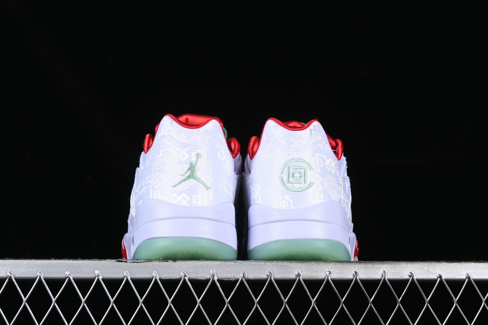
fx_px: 1017
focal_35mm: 75
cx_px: 244
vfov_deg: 18.2
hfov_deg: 27.0
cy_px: 162
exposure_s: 1/80
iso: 160
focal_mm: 50
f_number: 8
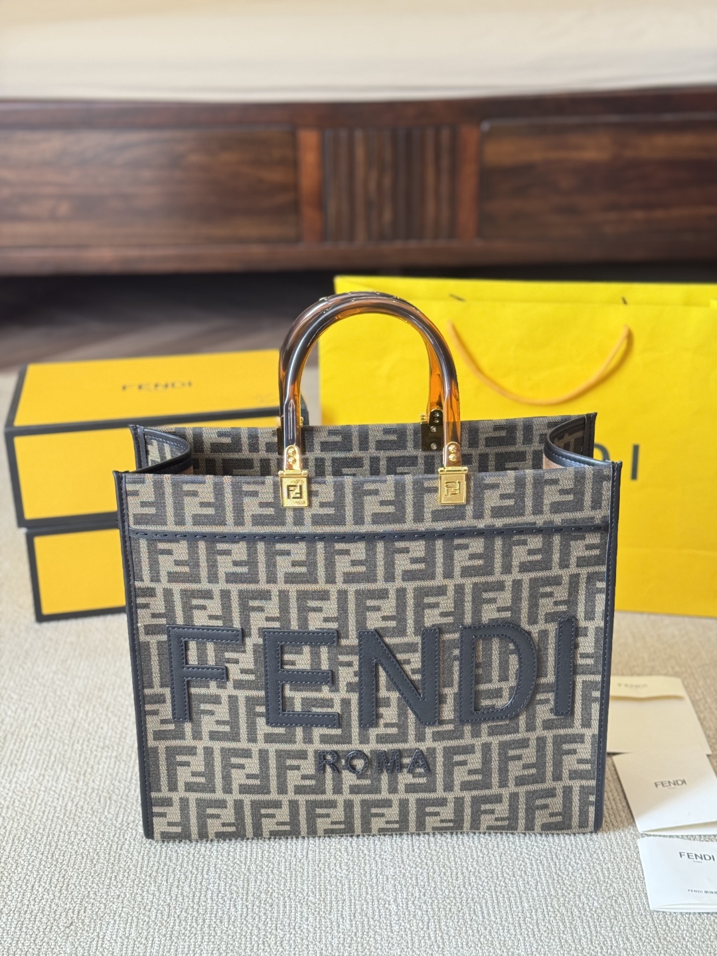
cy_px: 478
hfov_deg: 30.3
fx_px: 1326
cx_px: 358
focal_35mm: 48
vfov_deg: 39.7
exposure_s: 1/60
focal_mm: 6.76
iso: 200
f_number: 1.78
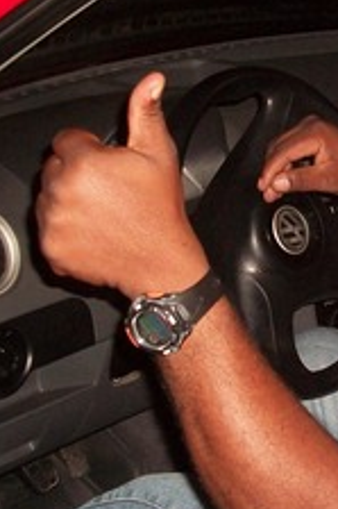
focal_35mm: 95
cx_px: 417
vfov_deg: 21.4
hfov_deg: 13.9
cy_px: 207
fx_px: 1340
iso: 160
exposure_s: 1/30
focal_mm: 5.7
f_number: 2.9
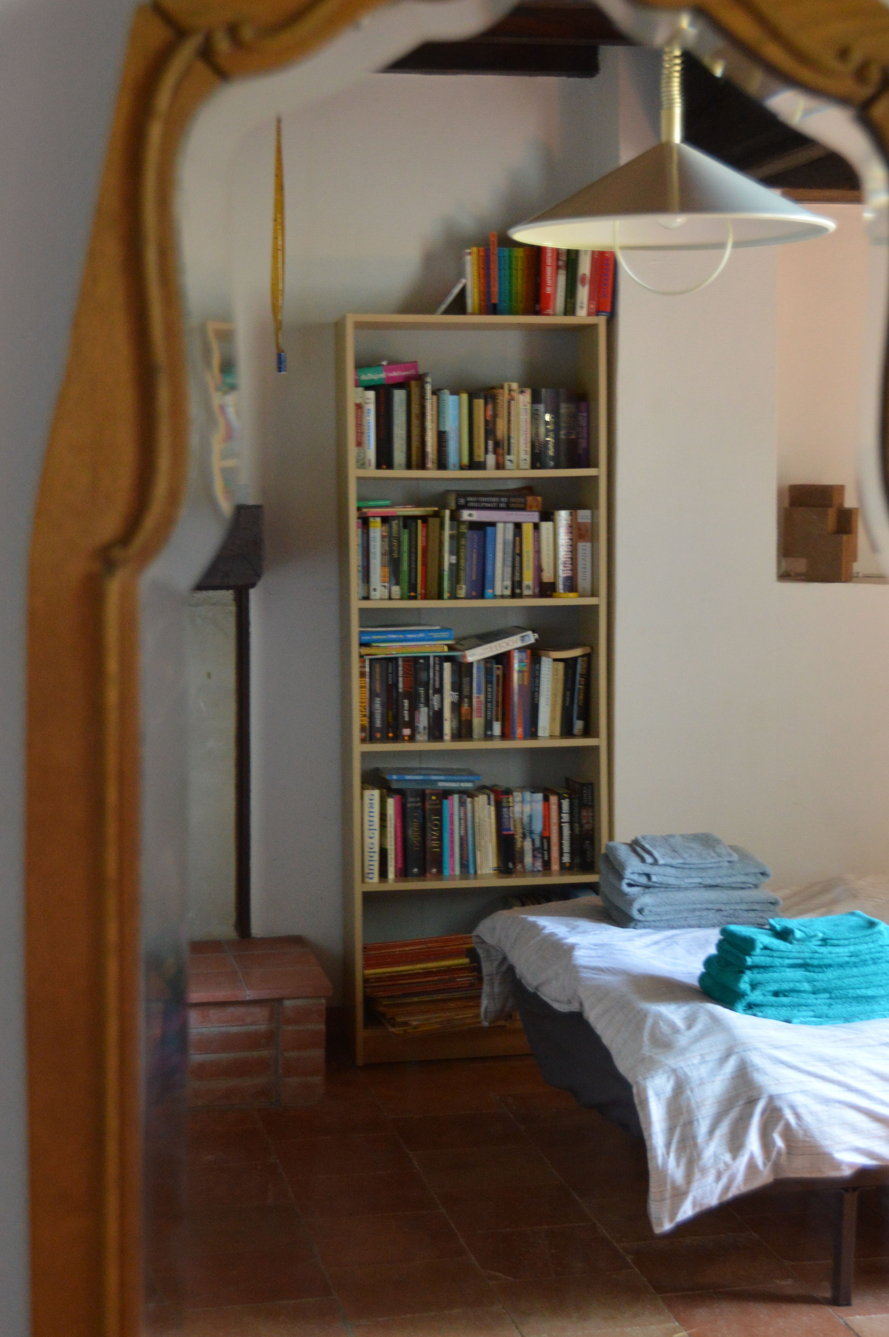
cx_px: 556
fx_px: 2263
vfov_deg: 32.9
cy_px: 676
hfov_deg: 22.2
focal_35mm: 61
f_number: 4
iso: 1250
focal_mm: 32
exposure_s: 1/15
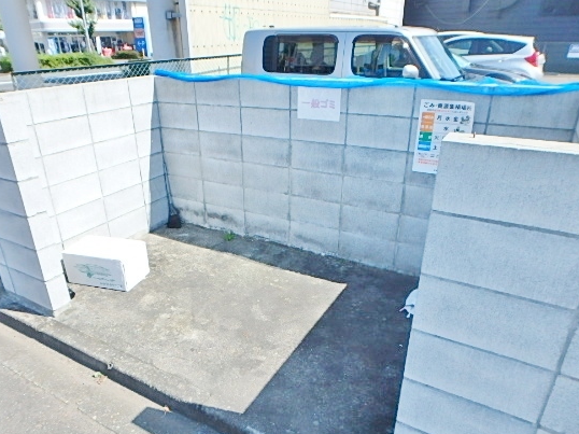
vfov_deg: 54.7
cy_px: 241
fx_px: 418
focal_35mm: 25
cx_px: 266
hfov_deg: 69.3
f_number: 3.5
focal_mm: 3.7
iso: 125
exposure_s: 1/800
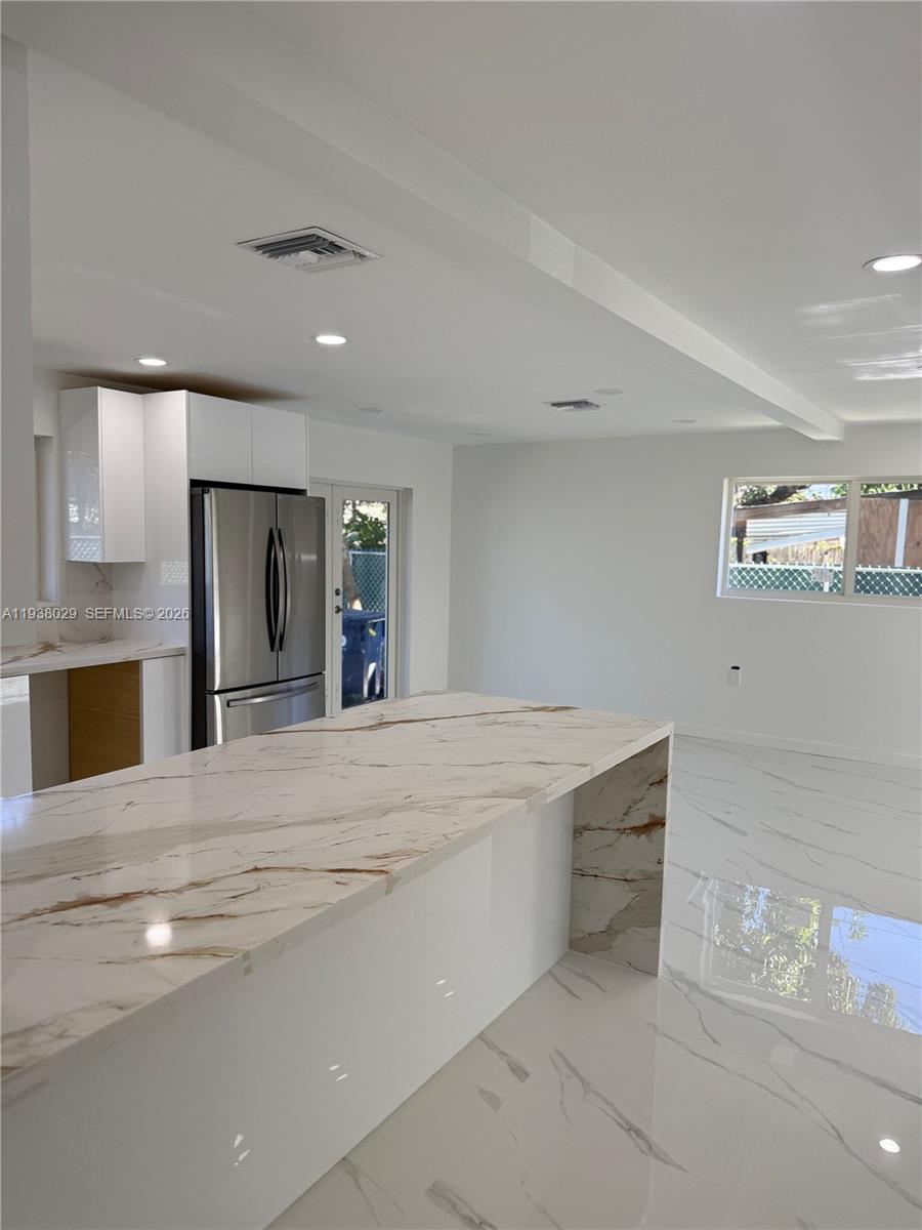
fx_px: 852
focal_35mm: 24
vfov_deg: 71.6
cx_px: 461
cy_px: 615
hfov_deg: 56.8
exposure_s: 1/355
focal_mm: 6.76
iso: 100
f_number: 1.78
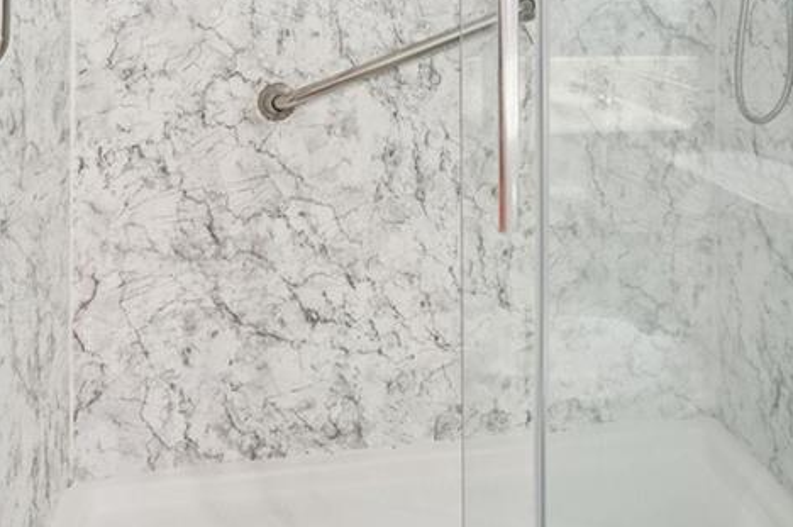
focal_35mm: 35
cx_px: 417
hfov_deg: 54.5
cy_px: -31
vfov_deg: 33.6
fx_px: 770
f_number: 8
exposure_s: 1/10
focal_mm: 16
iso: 800
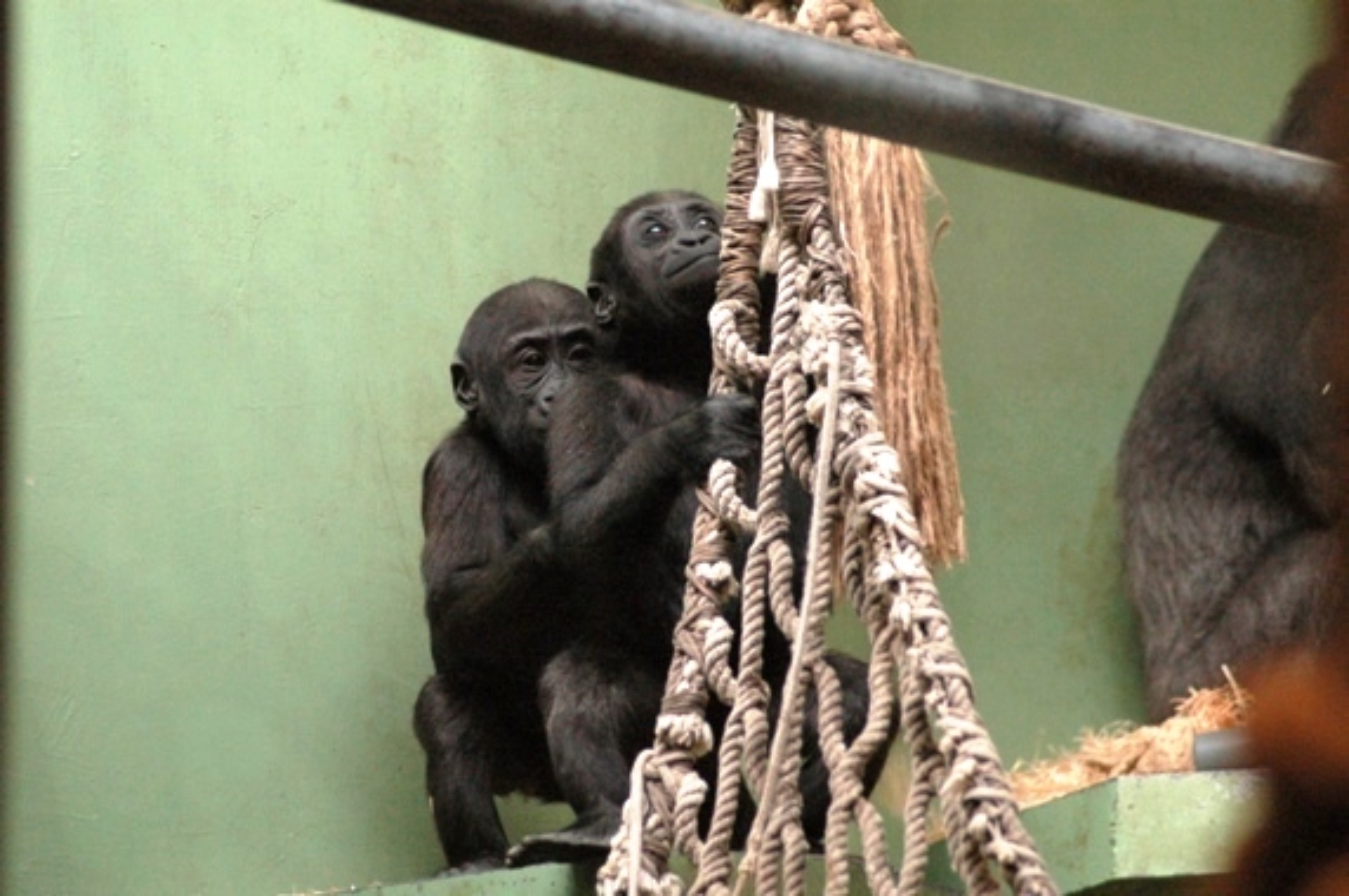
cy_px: 448
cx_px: 674
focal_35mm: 218
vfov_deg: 6.3
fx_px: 8141
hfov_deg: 9.5
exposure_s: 1/125
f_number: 4.5
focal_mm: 145
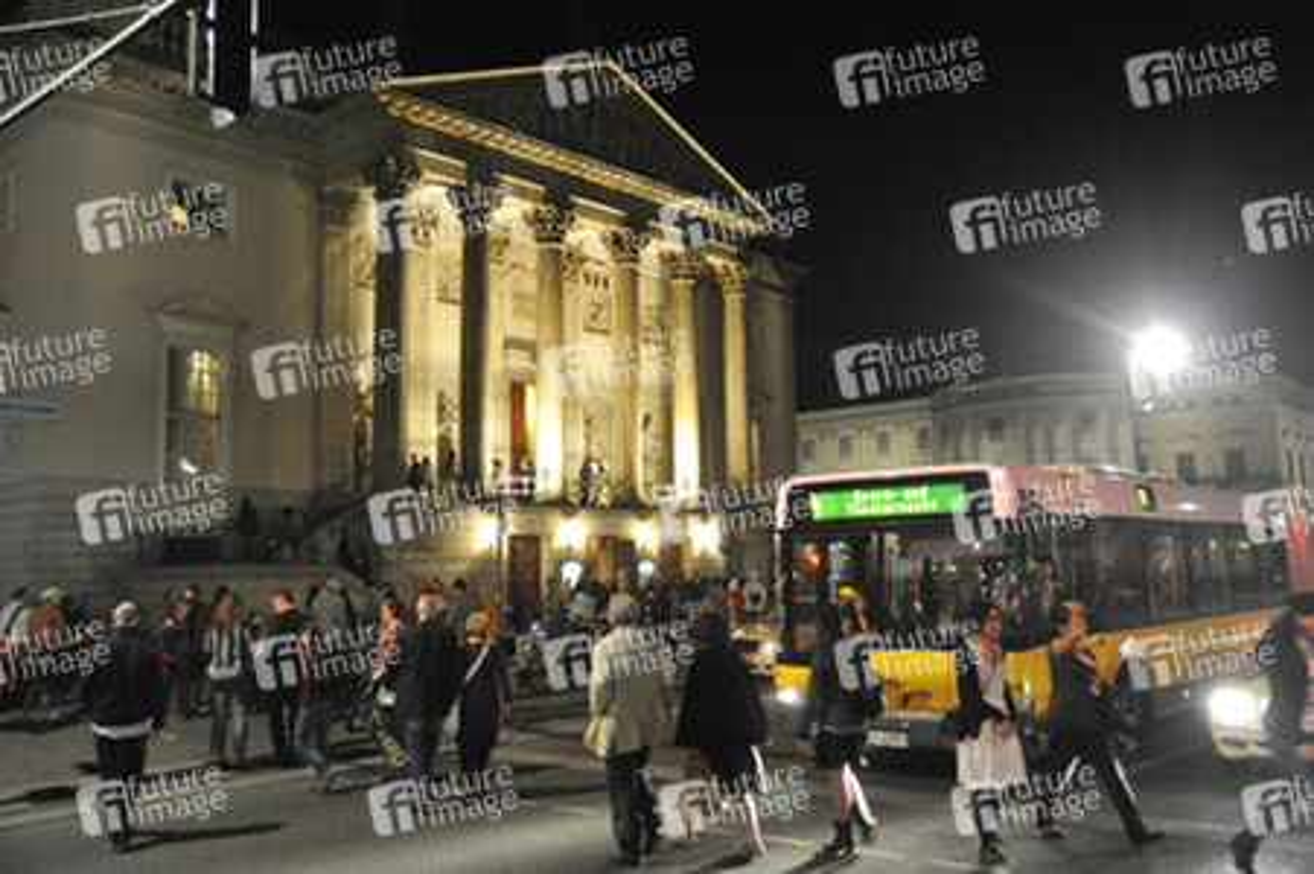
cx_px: 657
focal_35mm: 34
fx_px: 1240
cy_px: 437
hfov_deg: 55.8
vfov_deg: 38.8
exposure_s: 1/40
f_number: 5
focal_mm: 34
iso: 6400
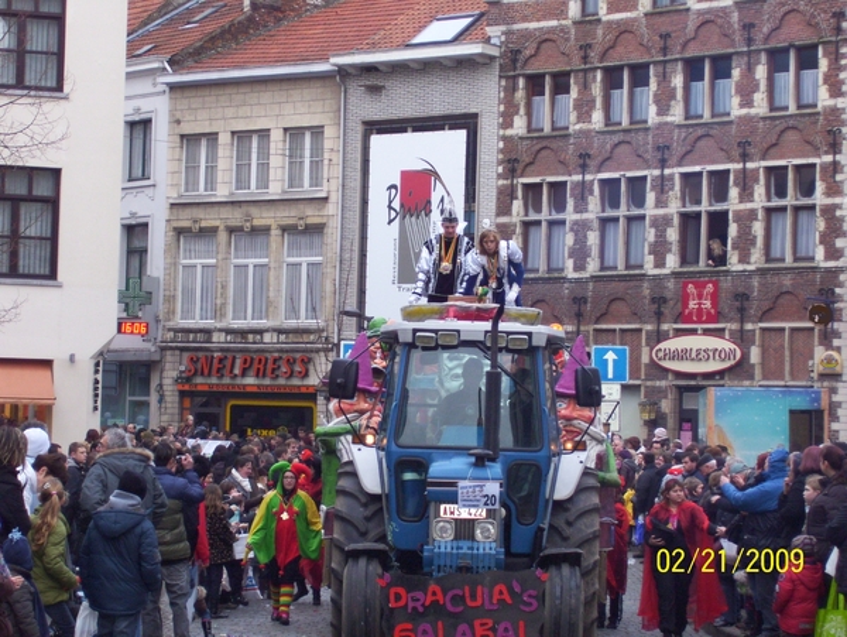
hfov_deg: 18.2
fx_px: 2645
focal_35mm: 108
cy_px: 318
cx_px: 424
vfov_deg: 13.7
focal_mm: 18
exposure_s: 1/80
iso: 200
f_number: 4.6
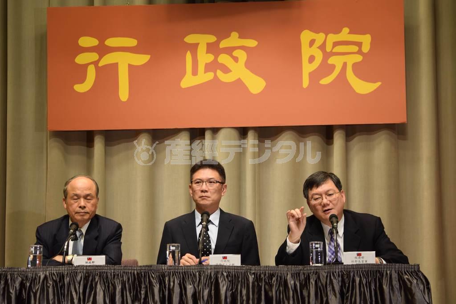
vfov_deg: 13.0
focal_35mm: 105
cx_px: 228
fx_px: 1330
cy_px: 152
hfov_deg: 19.5
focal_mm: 70
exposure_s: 1/60
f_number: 4.5
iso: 400
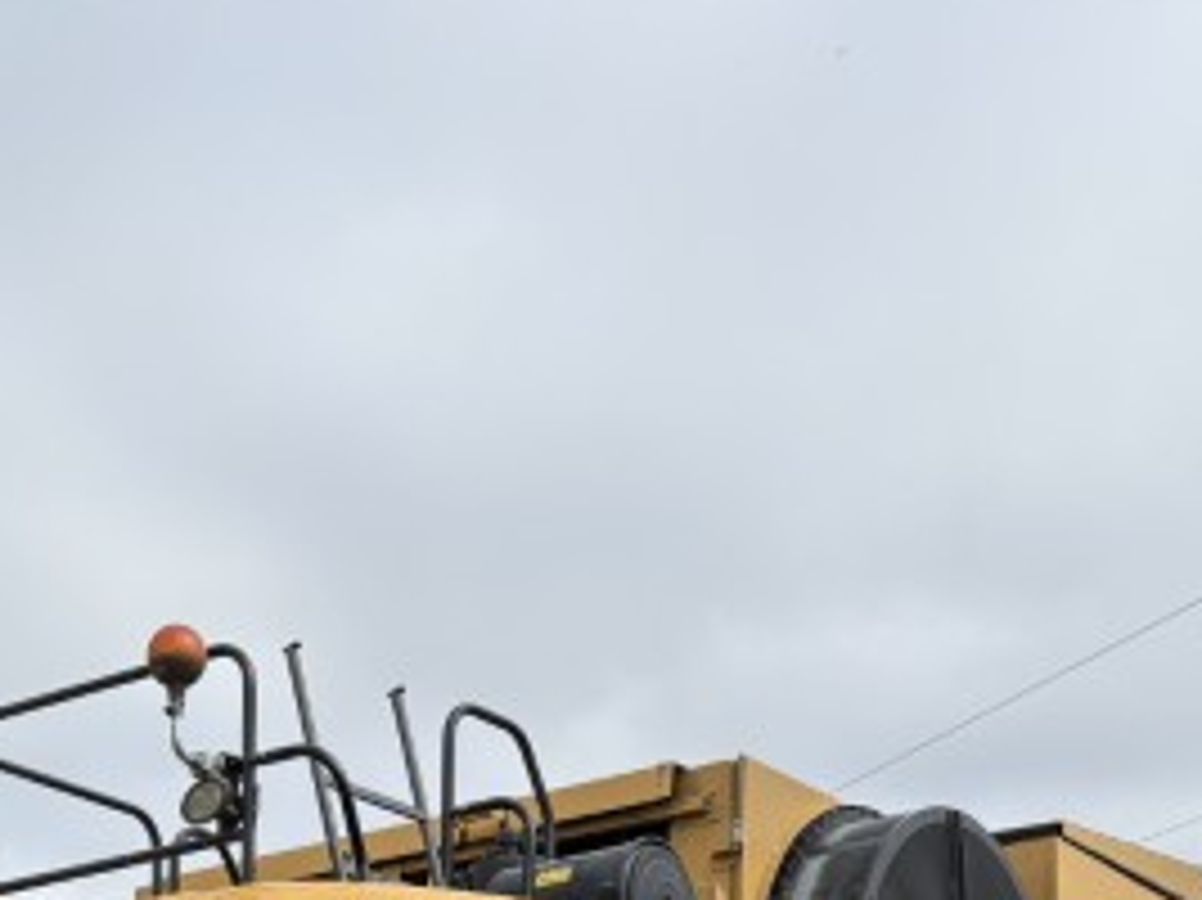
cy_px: 1318
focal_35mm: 78
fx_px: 2707
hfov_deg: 24.8
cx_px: 338
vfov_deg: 17.2
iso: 50
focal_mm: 5.96
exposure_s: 1/3311
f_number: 1.6
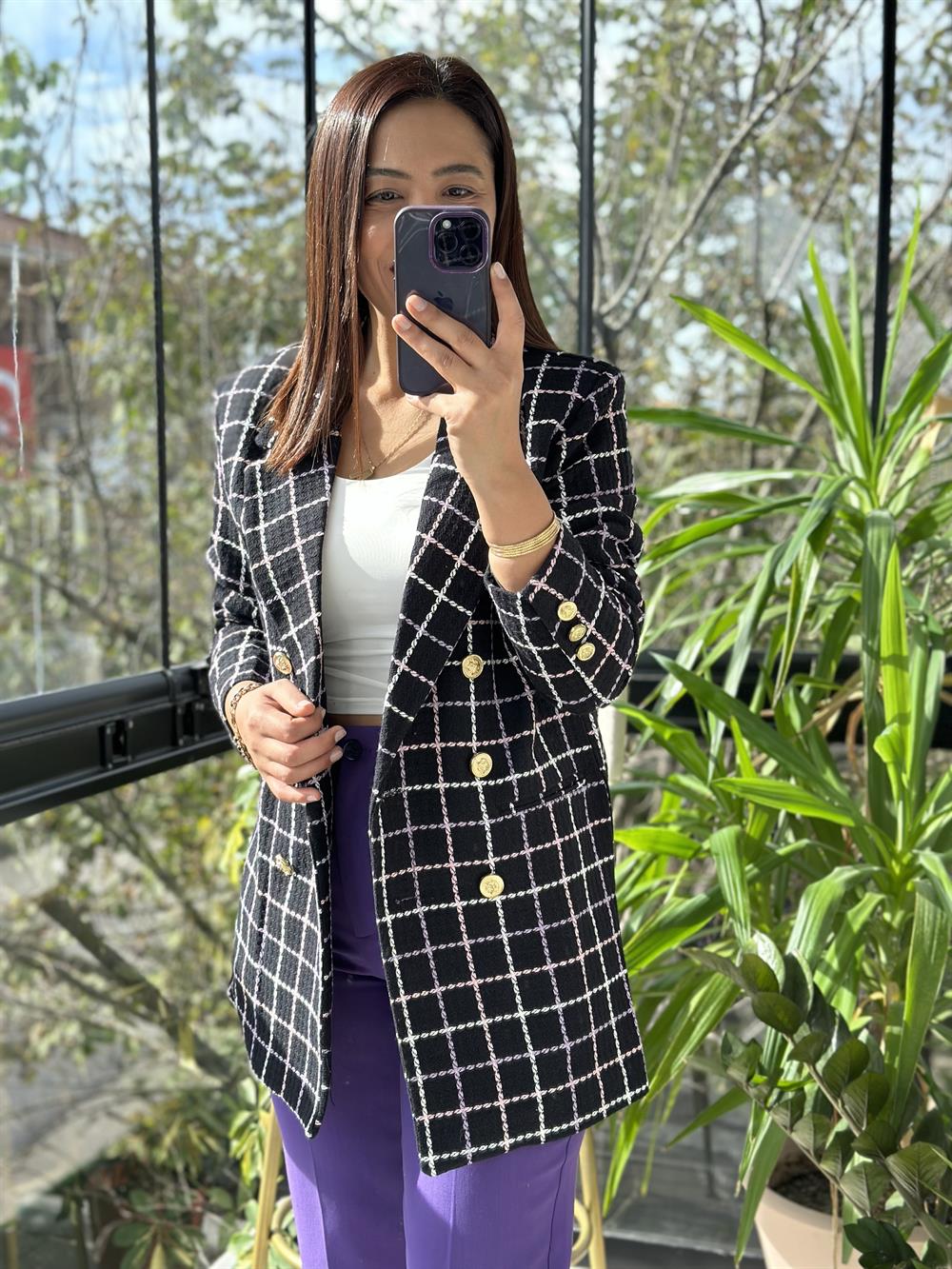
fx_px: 1760
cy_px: 634
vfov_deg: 39.7
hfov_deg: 30.3
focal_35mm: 48
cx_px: 476
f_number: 1.78
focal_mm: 6.86
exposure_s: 1/401
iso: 80
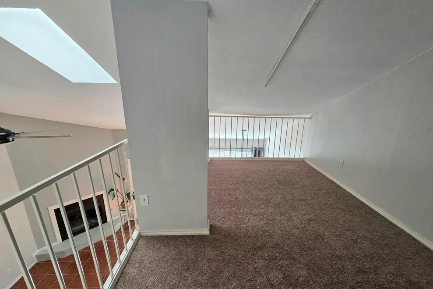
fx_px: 168
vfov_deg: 81.1
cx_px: 221
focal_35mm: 14
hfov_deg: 104.3
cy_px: 151
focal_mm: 2.2
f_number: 2.2
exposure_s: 1/120
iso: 125
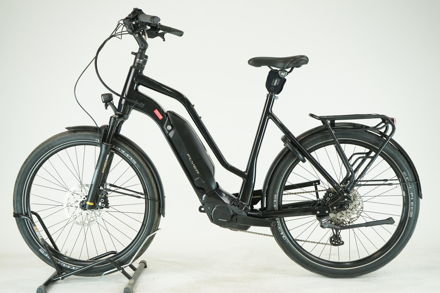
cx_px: 220
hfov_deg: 39.6
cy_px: 146
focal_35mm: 50
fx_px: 611
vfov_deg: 27.0
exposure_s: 1/200
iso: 1600
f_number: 5.6
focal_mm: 50
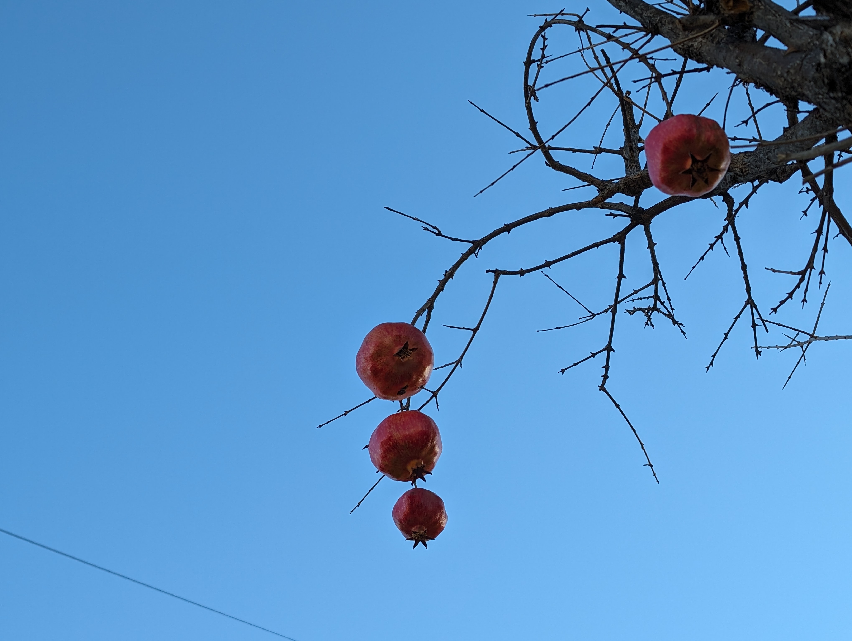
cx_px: 426
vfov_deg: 29.7
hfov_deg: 38.9
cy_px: 320
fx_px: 1208
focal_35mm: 49
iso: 23
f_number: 1.68
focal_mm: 6.9
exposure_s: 1/305
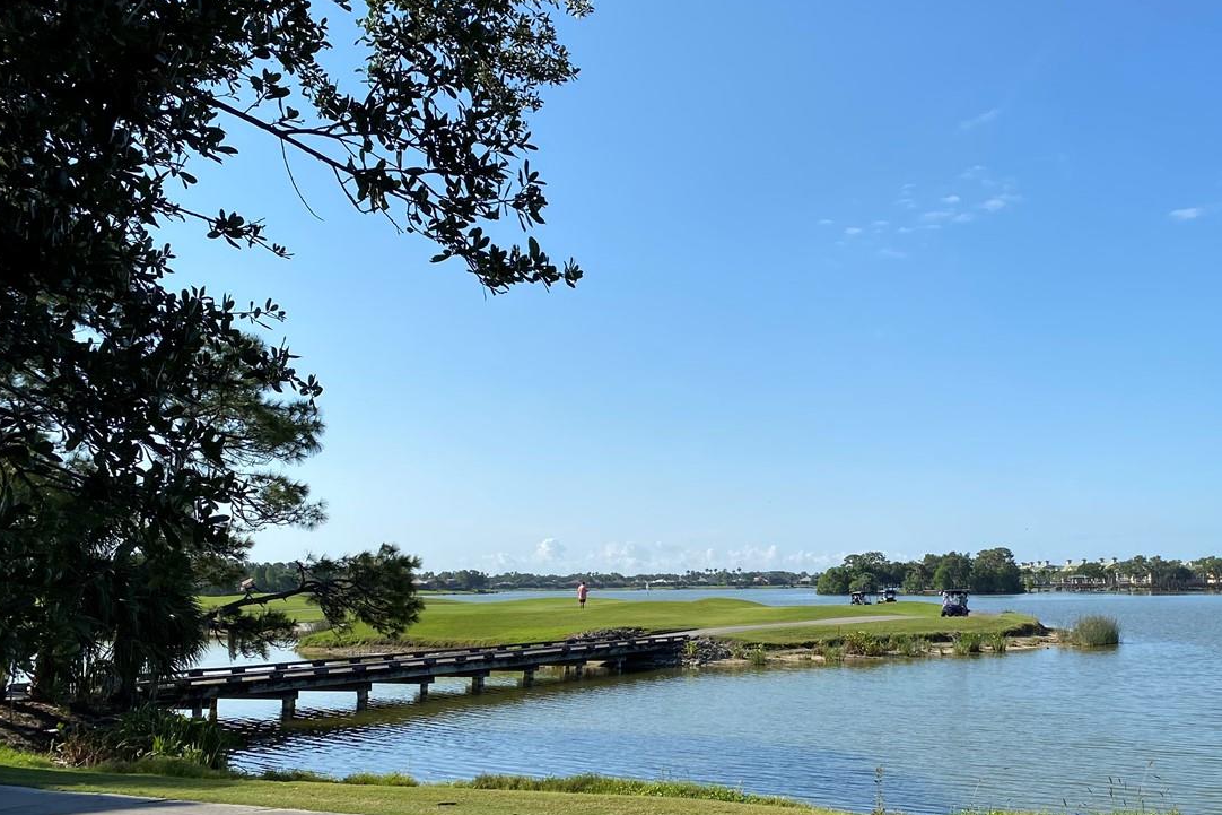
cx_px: 835
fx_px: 1357
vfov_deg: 33.2
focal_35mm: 40
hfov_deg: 47.5
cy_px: 523
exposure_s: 1/3300
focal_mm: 4.25
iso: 32
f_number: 1.8
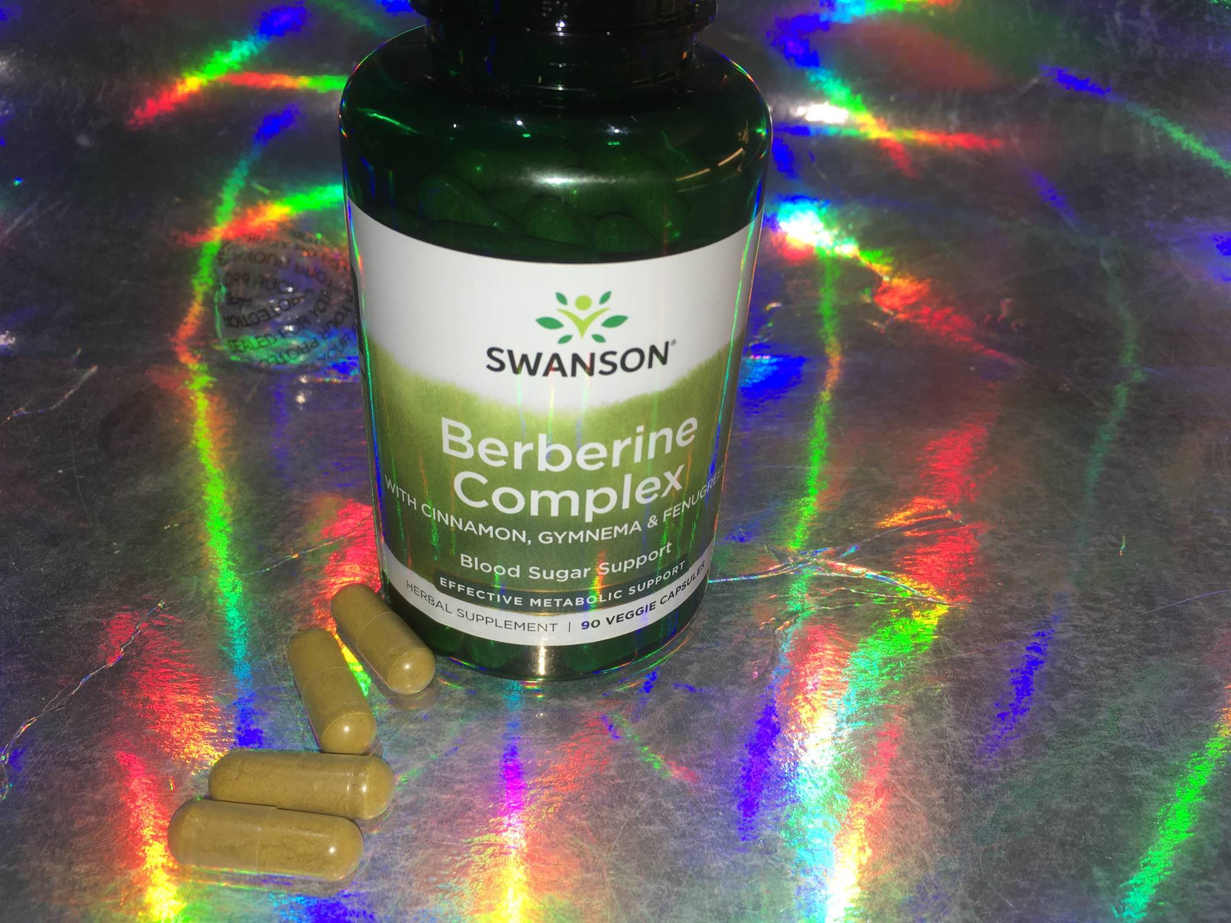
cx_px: 616
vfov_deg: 48.2
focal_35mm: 29
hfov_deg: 61.7
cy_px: 462
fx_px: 1031
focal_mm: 4.15
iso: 25
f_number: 2.2
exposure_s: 1/133
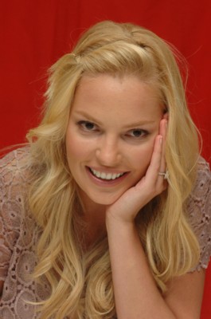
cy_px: 160
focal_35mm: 129
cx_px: 106
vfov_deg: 15.9
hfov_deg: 10.6
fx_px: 1139
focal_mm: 86
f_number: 11
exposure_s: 1/320
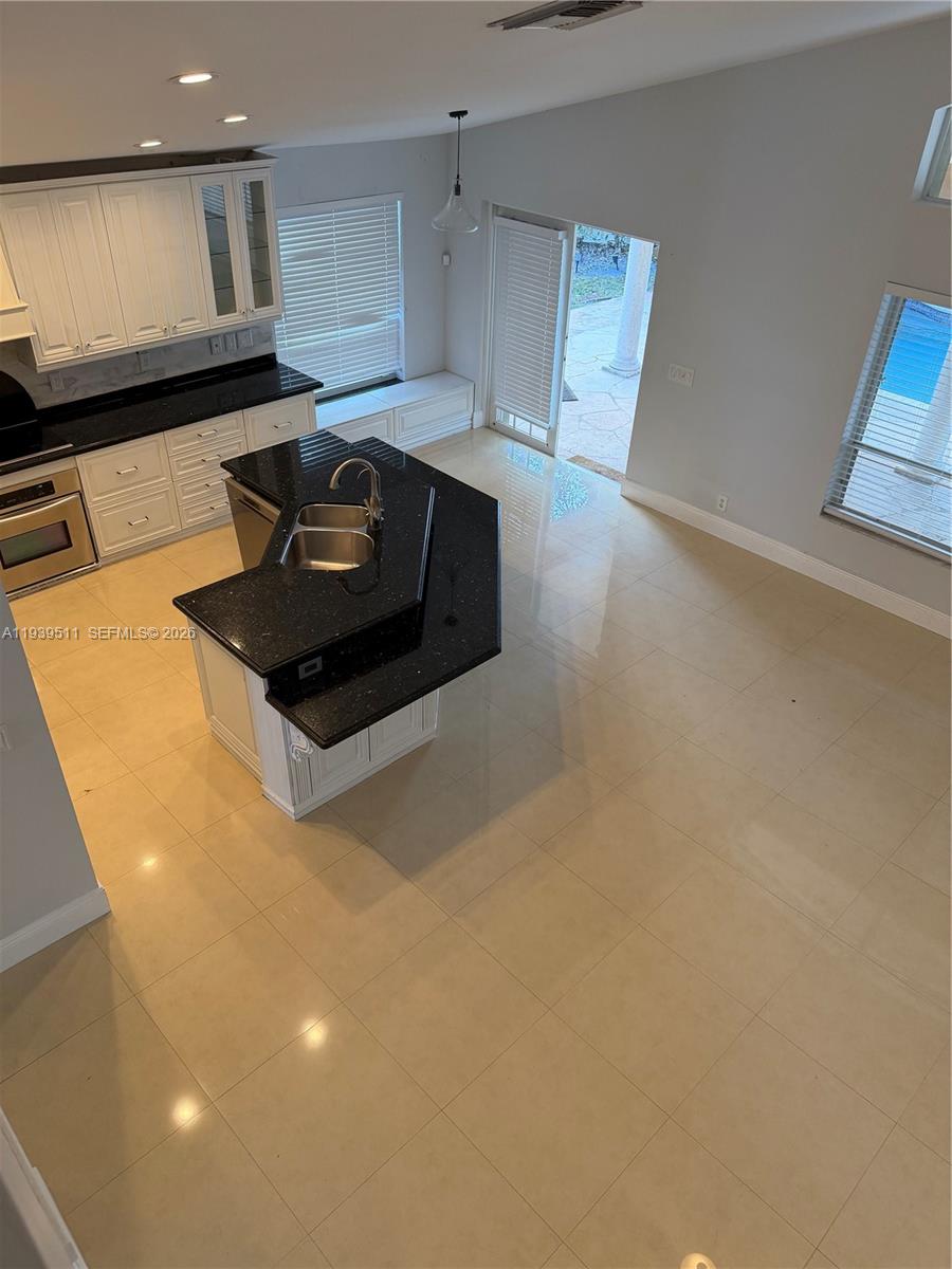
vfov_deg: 71.6
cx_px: 476
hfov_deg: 56.8
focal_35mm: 24
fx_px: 880
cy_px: 634
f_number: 1.78
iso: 200
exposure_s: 1/173
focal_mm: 6.76
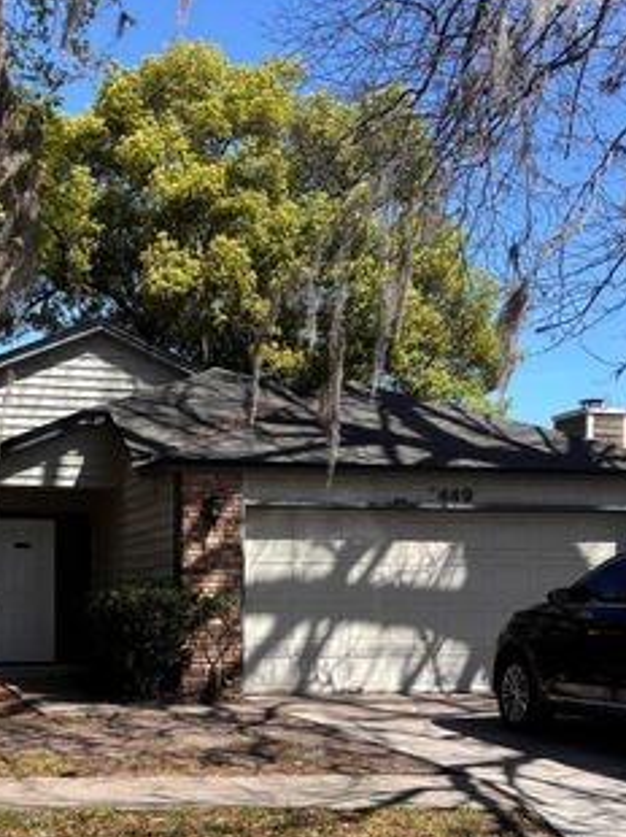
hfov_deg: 25.8
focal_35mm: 56
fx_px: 1352
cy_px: 649
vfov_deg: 33.5
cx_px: 181
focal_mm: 5.96
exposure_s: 1/2342
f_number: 1.6
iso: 50
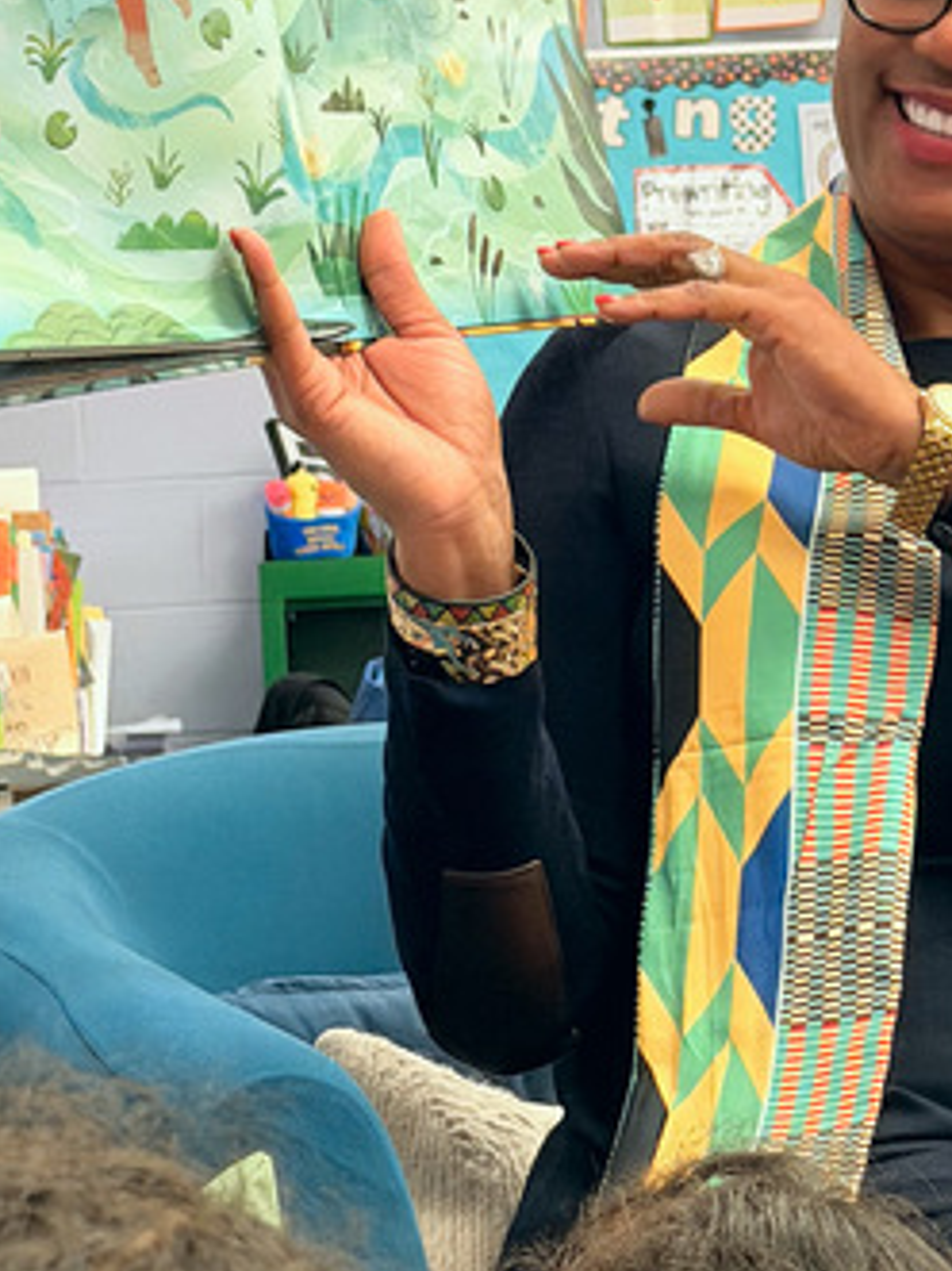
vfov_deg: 17.0
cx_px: 557
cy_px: 657
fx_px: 4256
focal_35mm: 116
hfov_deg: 12.8
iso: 200
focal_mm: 6.76
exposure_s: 1/126
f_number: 1.78
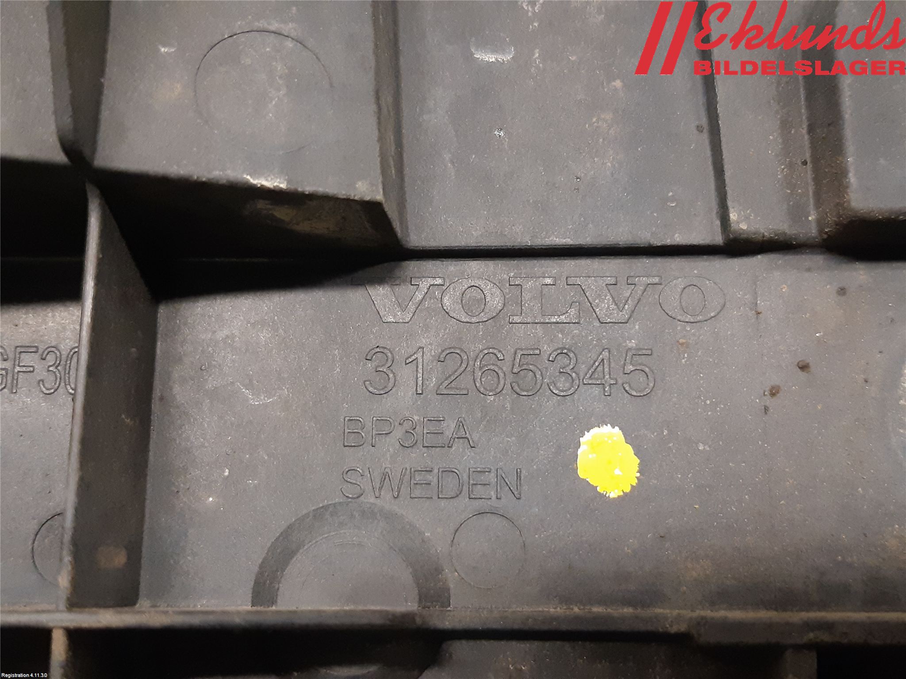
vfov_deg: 53.1
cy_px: 340
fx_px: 680
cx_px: 453
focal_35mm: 26
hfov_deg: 67.3
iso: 320
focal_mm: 3.93
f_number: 1.7
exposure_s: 1/50
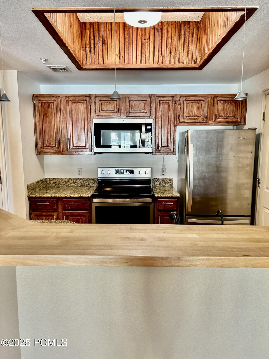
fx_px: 269
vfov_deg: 67.3
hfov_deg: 53.1
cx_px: 134
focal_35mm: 26
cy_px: 180
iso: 125
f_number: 1.5
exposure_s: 1/60
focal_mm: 5.7
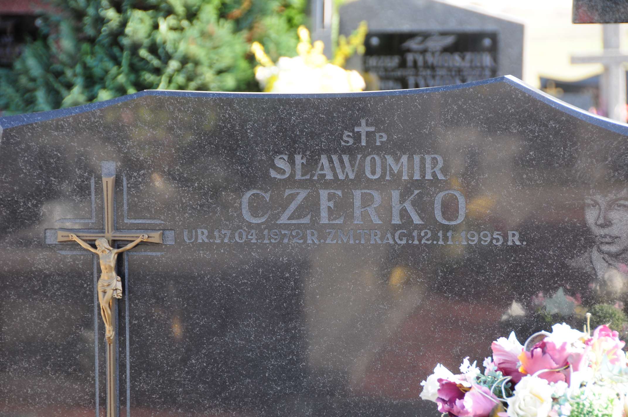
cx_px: 314
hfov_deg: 13.1
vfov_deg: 8.7
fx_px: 2744
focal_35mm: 158
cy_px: 208
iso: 200
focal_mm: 105
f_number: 7.1
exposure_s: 1/80
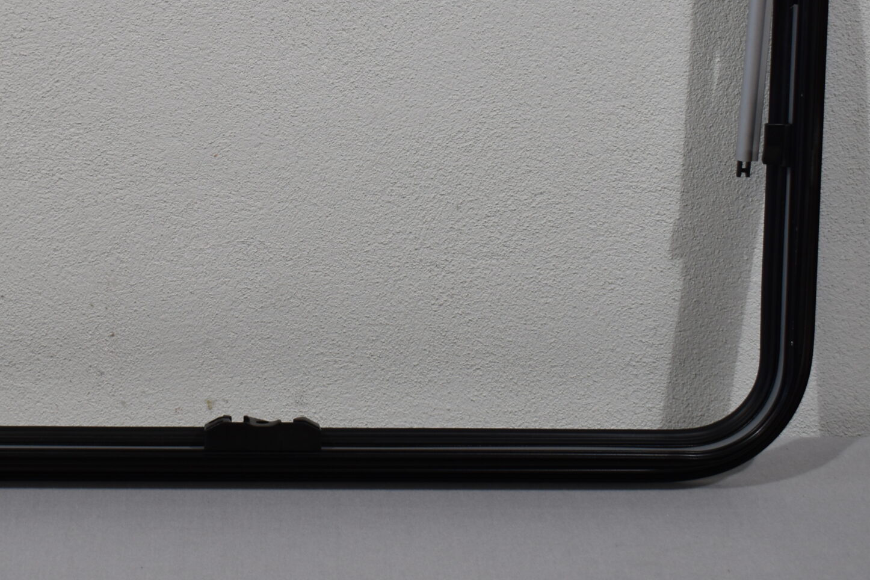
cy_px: 140
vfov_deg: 16.0
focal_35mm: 85
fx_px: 2054
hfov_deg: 23.7
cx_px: 231
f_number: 5.6
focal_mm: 32
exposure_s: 1/125
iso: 320
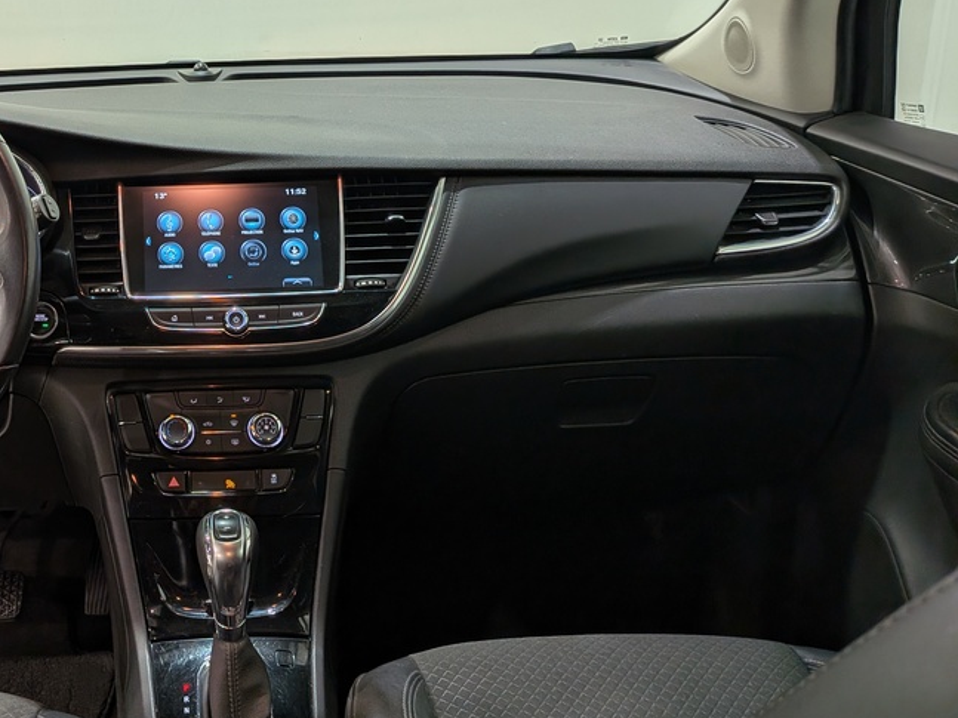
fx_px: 1051
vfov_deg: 37.4
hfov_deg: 46.6
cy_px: 252
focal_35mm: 38
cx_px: 201
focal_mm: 4.53
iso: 27
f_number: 1.7
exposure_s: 1/156
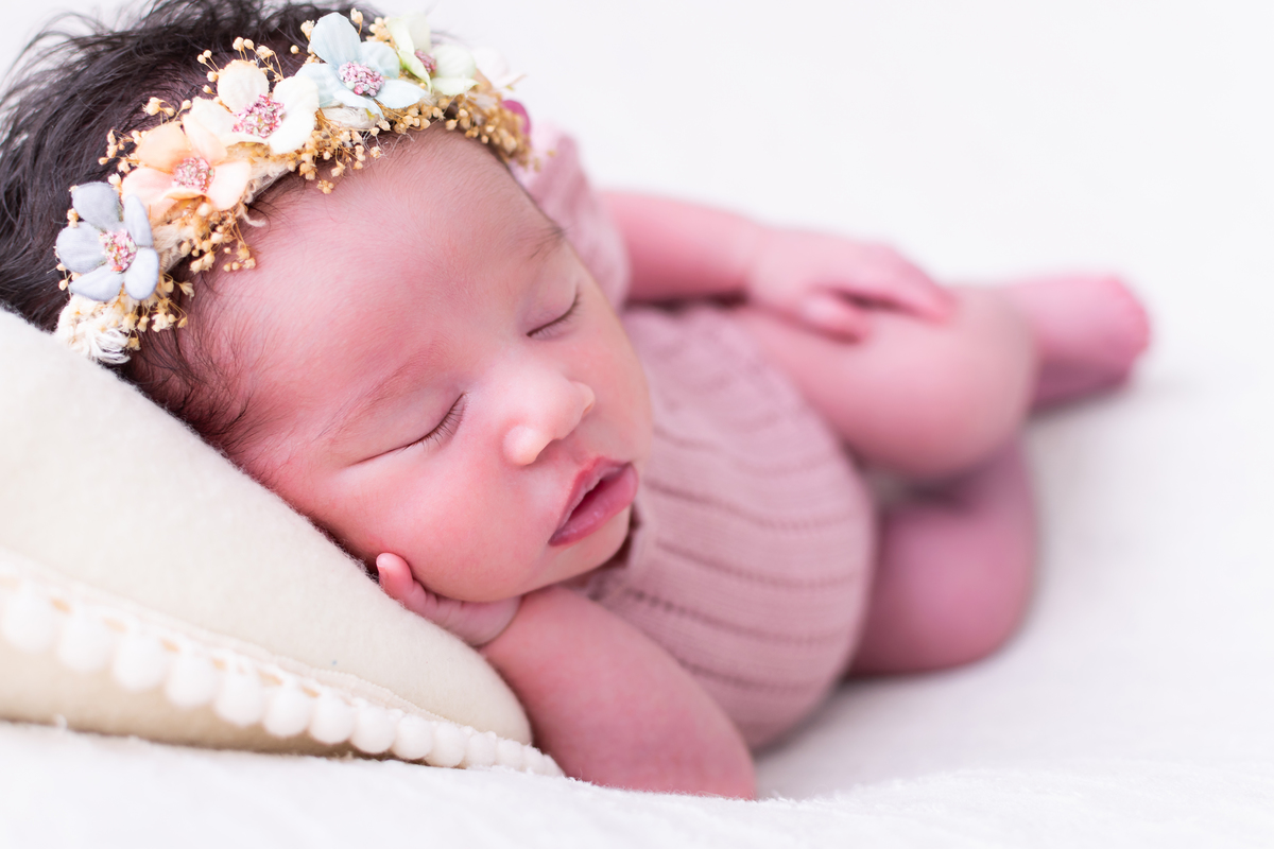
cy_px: 424
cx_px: 637
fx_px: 1858
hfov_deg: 37.9
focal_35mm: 52
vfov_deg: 25.8
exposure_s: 1/125
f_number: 2.8
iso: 100
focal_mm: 35
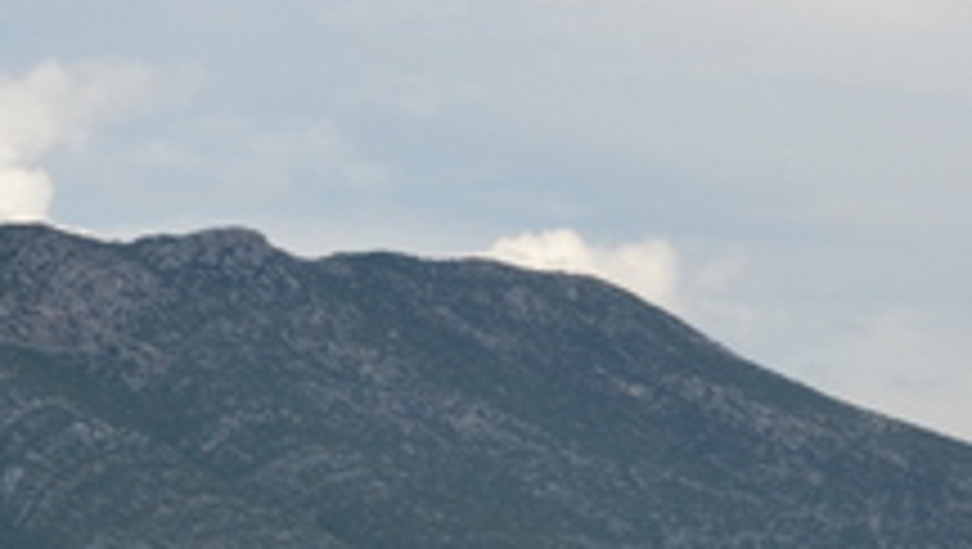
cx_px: 99
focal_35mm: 256
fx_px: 6605
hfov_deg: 8.4
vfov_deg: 4.7
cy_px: 590
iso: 100
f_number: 8
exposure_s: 1/250
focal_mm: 44
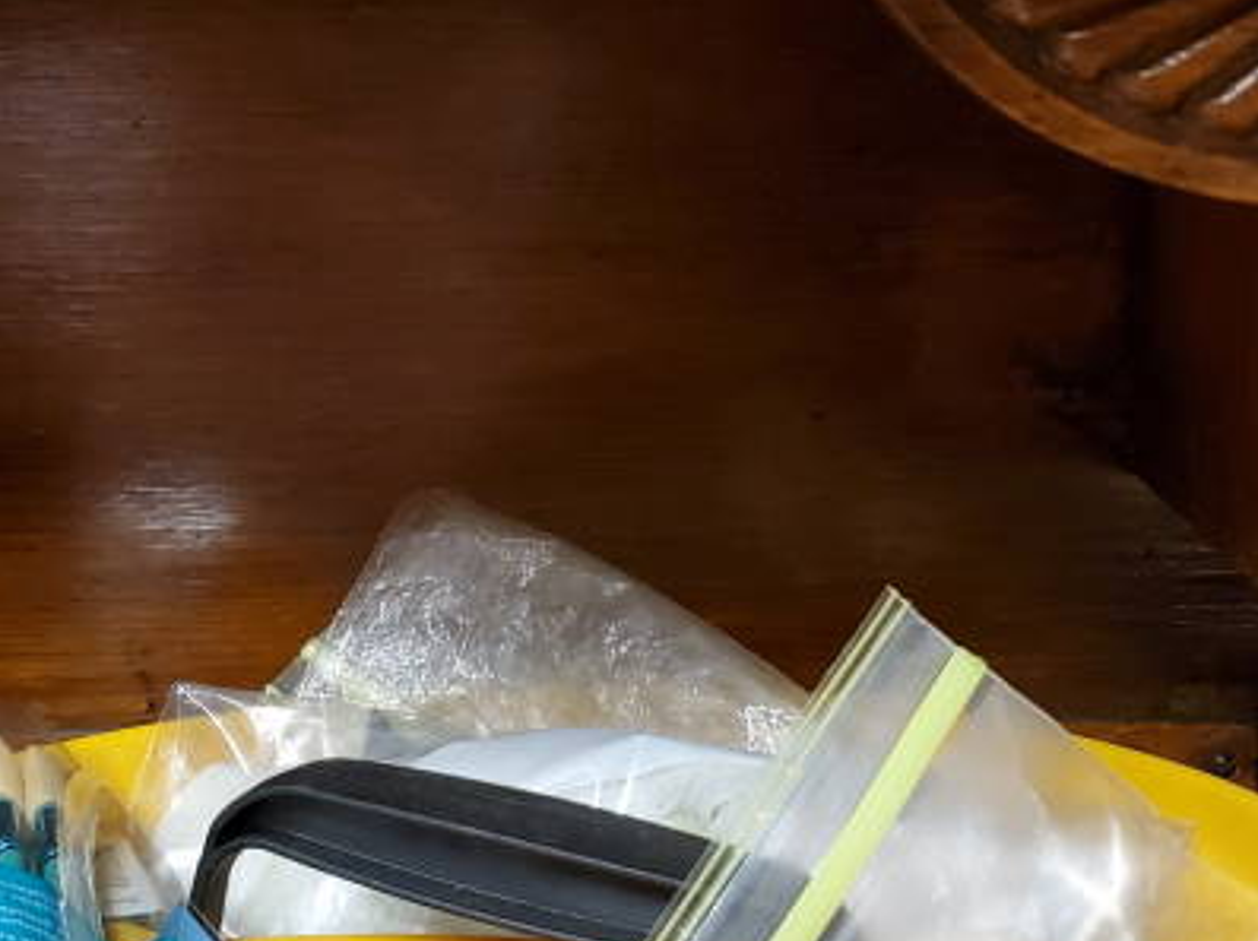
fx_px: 2142
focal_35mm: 59
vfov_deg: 24.8
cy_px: 480
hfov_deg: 32.7
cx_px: 608
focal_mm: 4.3
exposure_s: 1/40
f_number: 1.5
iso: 500
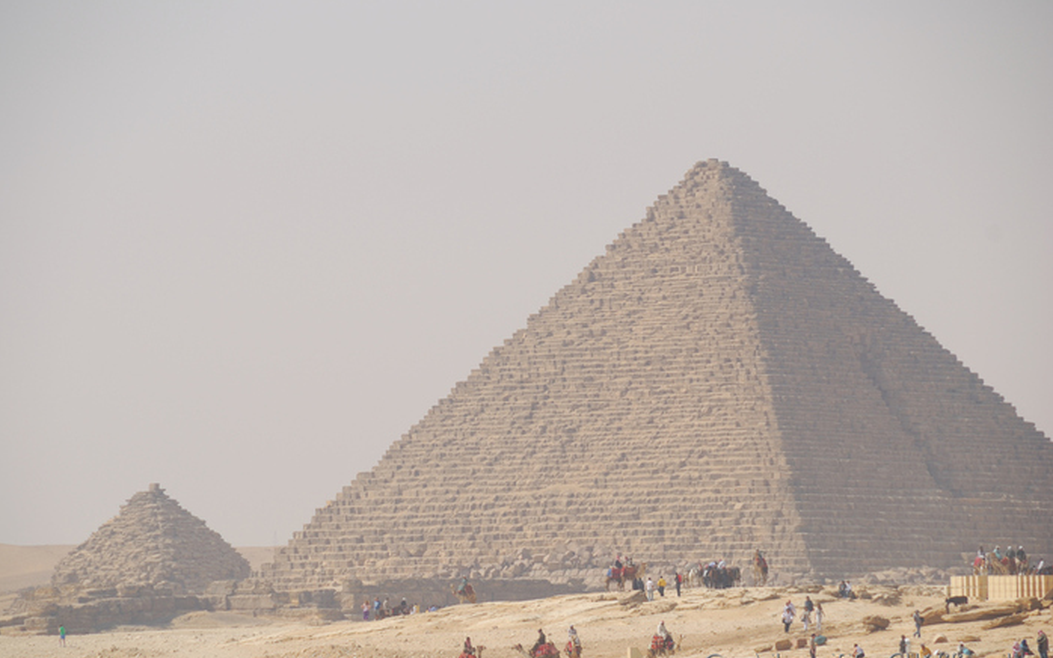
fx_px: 7489
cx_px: 526
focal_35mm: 261
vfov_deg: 5.0
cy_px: 350
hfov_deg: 8.0
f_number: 7.1
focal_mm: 170
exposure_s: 1/400
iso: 100
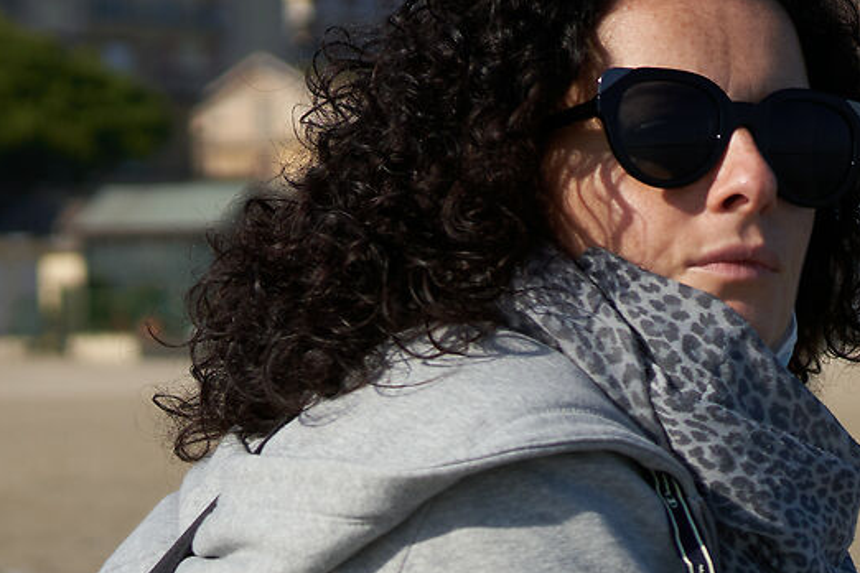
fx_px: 4395
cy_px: 708
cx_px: 1247
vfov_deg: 7.4
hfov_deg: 10.8
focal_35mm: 184
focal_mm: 40
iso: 200
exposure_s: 1/6400
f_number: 3.2
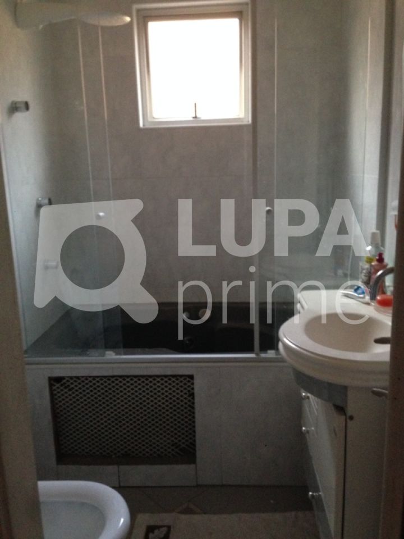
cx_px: 202
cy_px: 270
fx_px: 514
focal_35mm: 33
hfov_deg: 42.9
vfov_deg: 55.4
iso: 400
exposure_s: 1/15
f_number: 2.4
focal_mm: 4.12
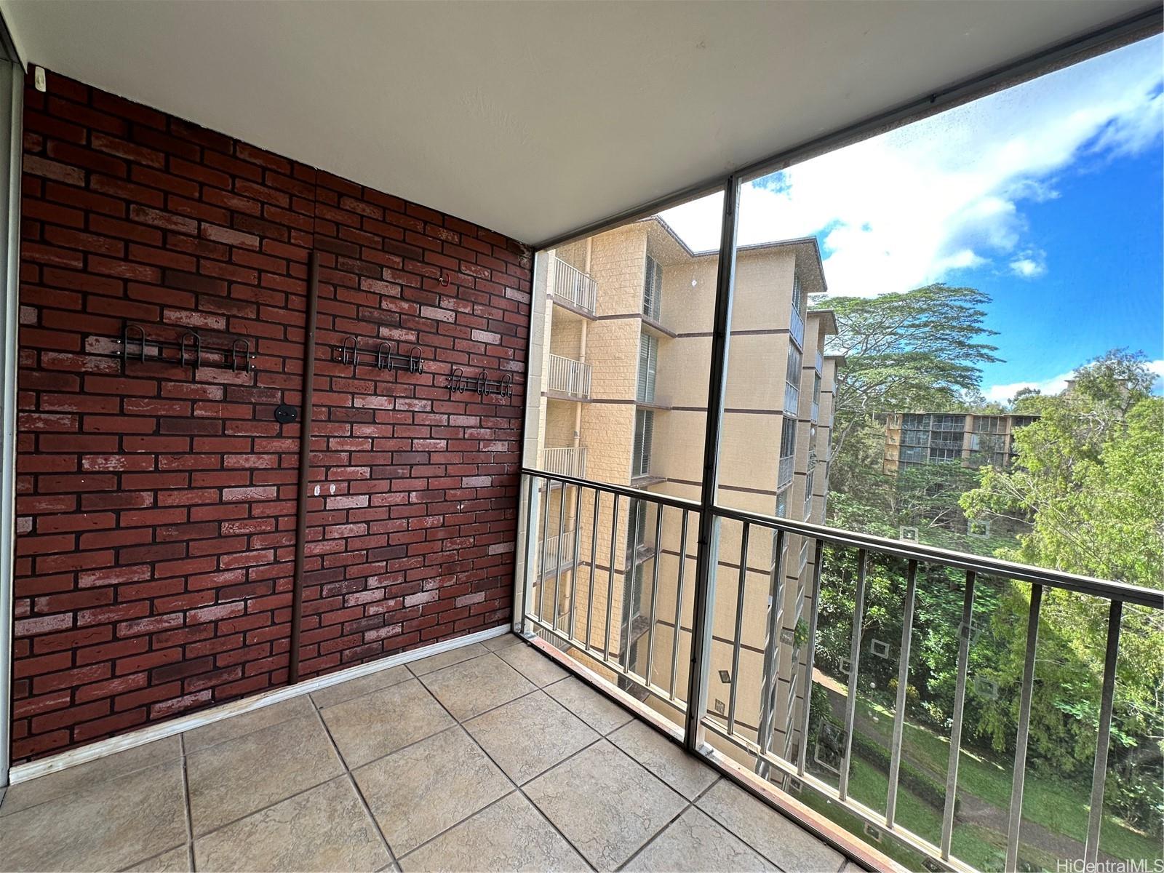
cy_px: 436
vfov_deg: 85.7
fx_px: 471
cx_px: 582
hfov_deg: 102.1
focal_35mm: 14
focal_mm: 2.22
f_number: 2.2
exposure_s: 1/198
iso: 40
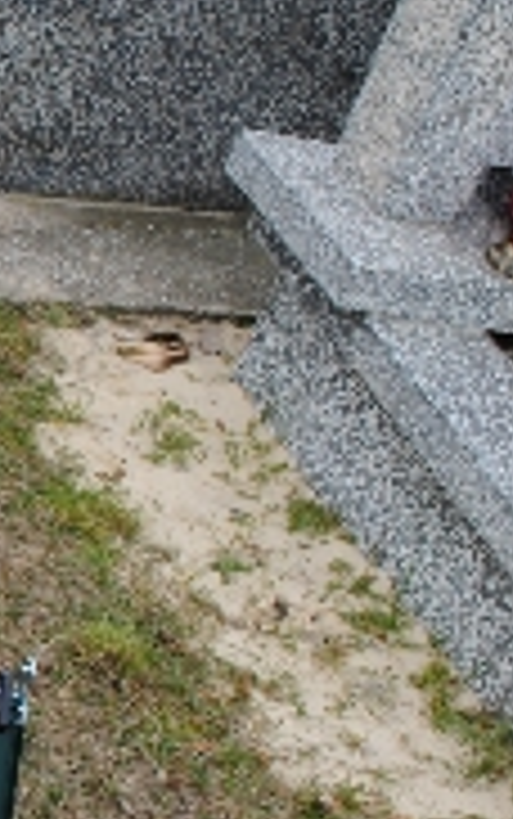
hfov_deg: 12.0
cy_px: 518
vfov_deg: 21.4
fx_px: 2166
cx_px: -513
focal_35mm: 97
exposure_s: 1/160
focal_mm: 18
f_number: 6.3
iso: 100
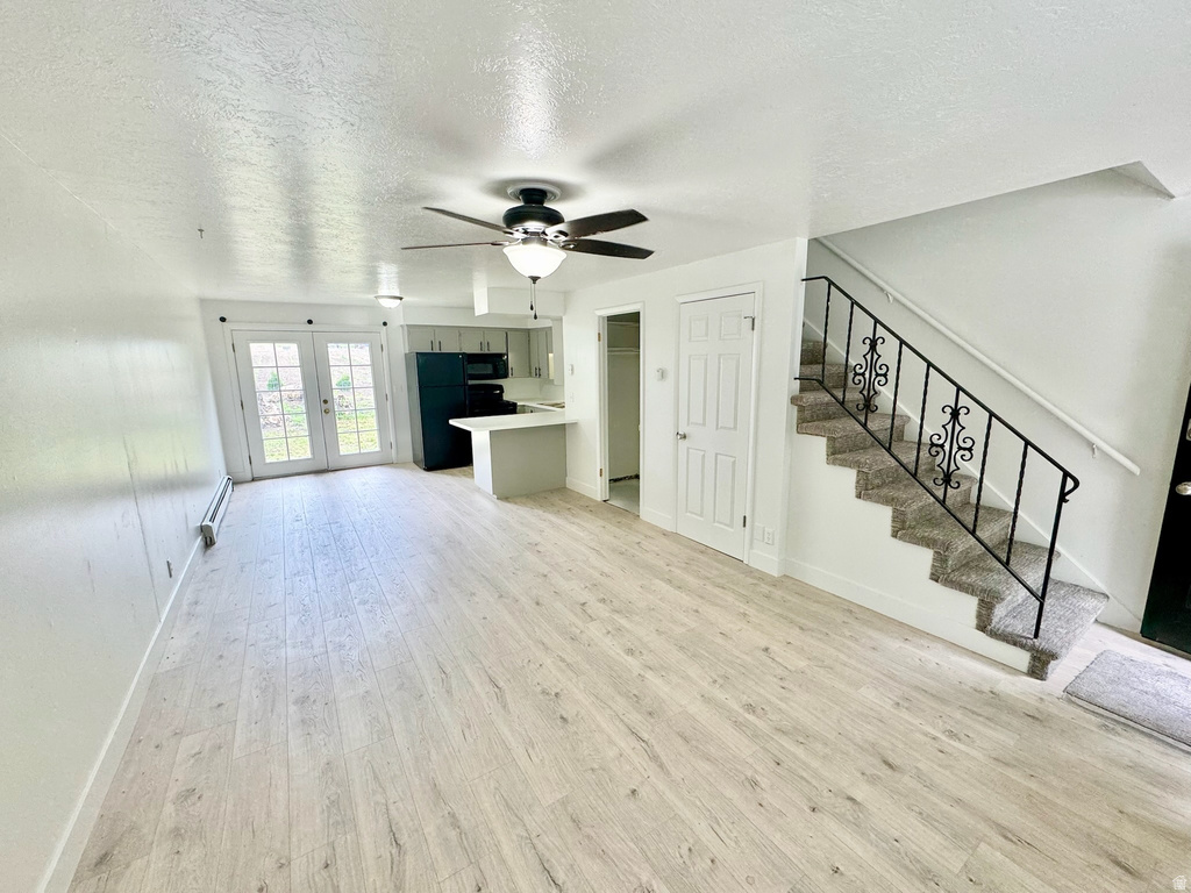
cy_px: 446
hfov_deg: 102.1
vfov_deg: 85.7
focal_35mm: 14
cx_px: 596
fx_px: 482
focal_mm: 2.22
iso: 125
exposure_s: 1/120
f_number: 2.2
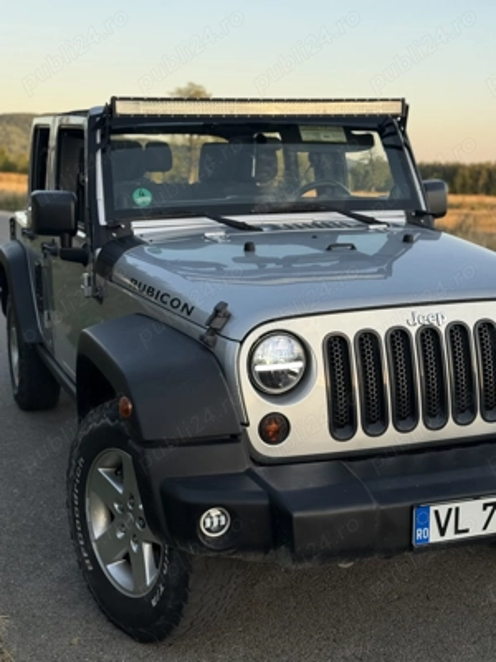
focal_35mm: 48
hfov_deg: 30.3
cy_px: 331
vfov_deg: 39.7
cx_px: 248
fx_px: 917
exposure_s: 1/778
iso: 100
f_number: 1.78
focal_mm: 6.76
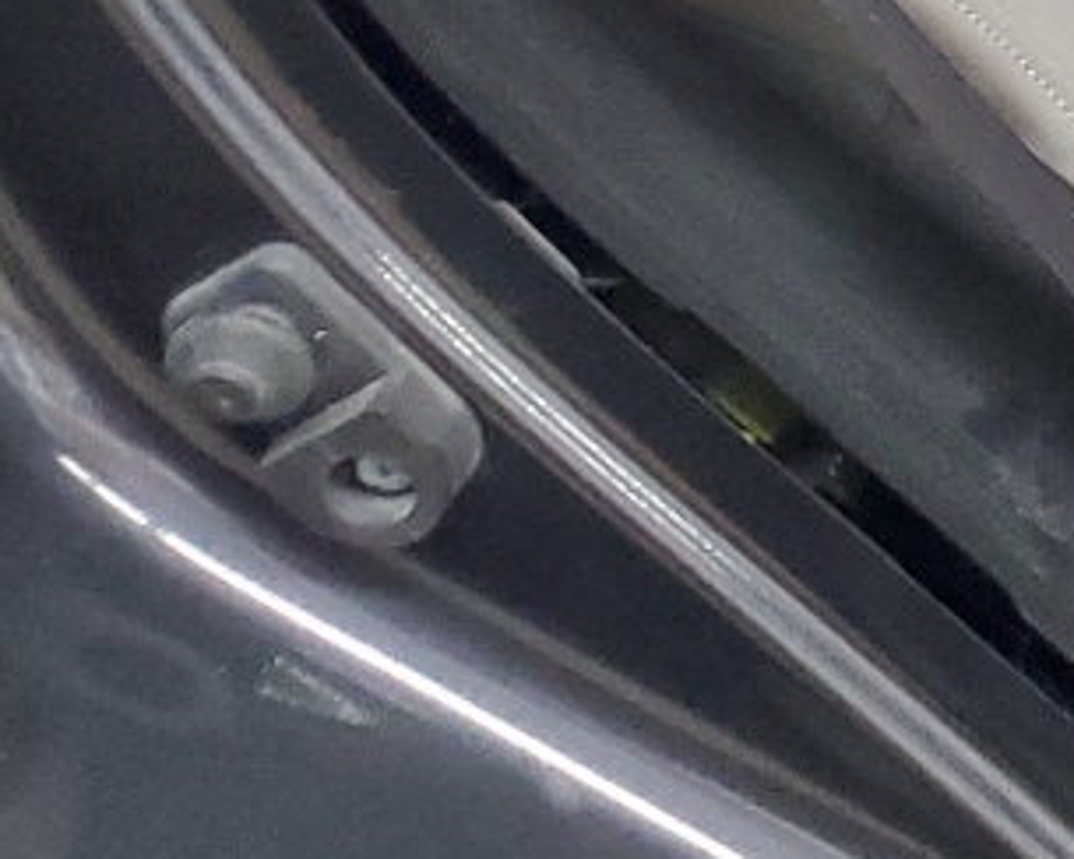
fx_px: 4228
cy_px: -961
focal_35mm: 133
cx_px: 2475
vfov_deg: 10.5
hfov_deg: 12.0
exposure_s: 1/60.2
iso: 320
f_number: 1.5
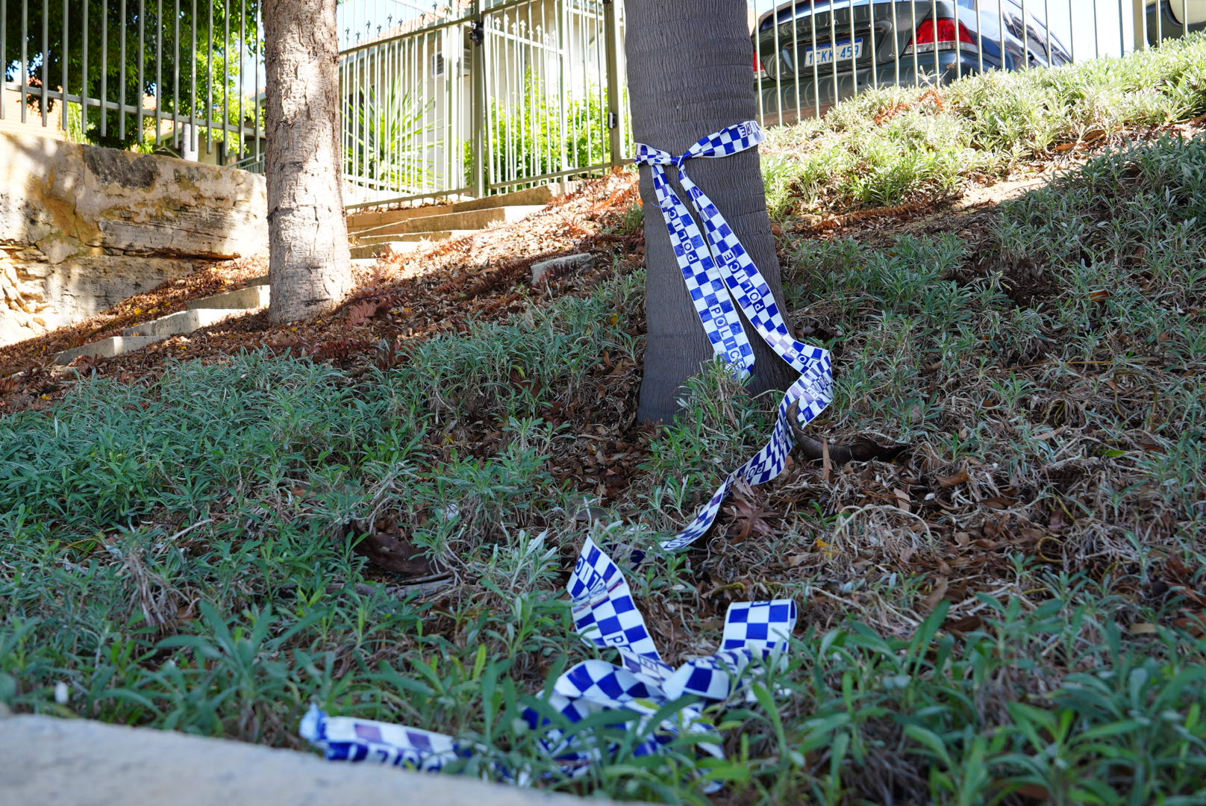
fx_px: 1207
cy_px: 403
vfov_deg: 36.9
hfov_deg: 53.1
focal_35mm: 36
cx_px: 603
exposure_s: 1/100
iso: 100
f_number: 5
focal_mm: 24
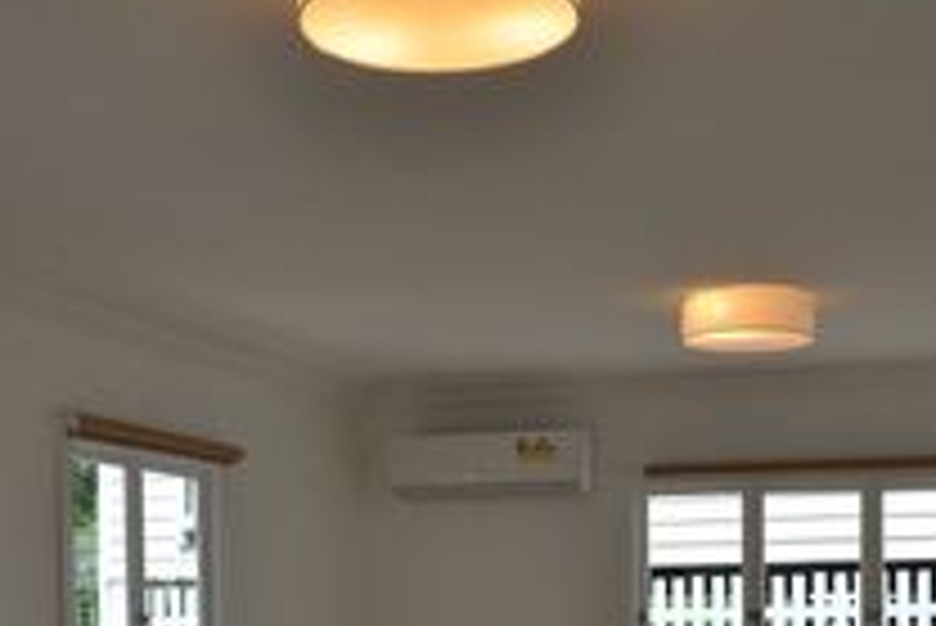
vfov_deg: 21.2
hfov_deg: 32.9
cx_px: 477
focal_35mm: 61
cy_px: 691
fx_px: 1587
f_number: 10
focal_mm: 18
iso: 1600
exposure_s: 1/400
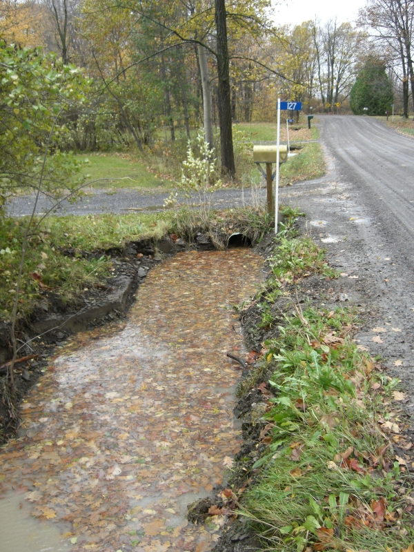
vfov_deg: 49.0
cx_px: 207
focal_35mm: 38
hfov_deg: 37.7
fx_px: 606
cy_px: 276
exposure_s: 1/250
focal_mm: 7.9
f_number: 2.8
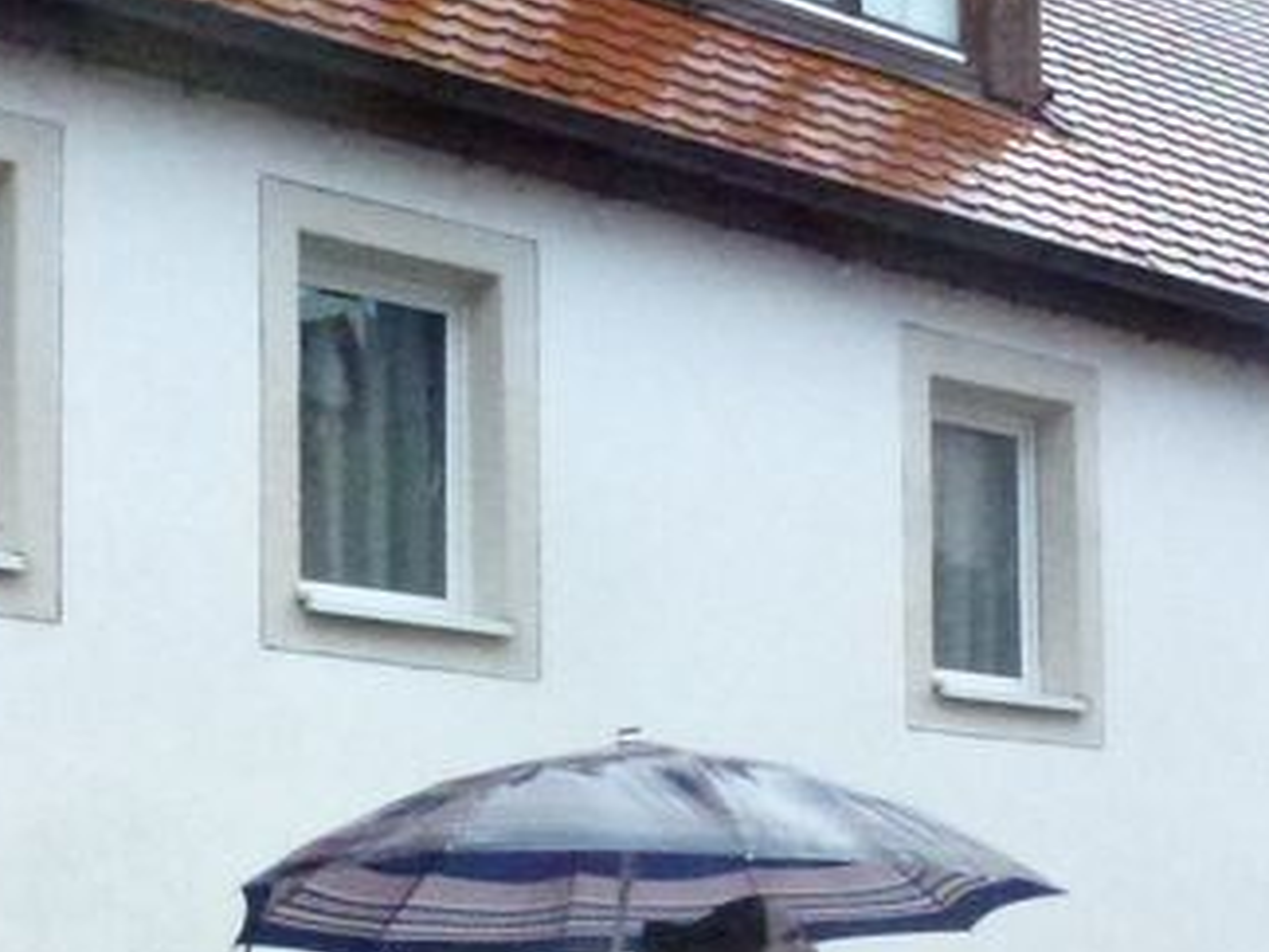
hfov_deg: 26.3
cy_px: 1066
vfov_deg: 19.0
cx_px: 584
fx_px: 2713
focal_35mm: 74
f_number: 4
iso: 1600
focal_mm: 4.3
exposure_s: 1/400
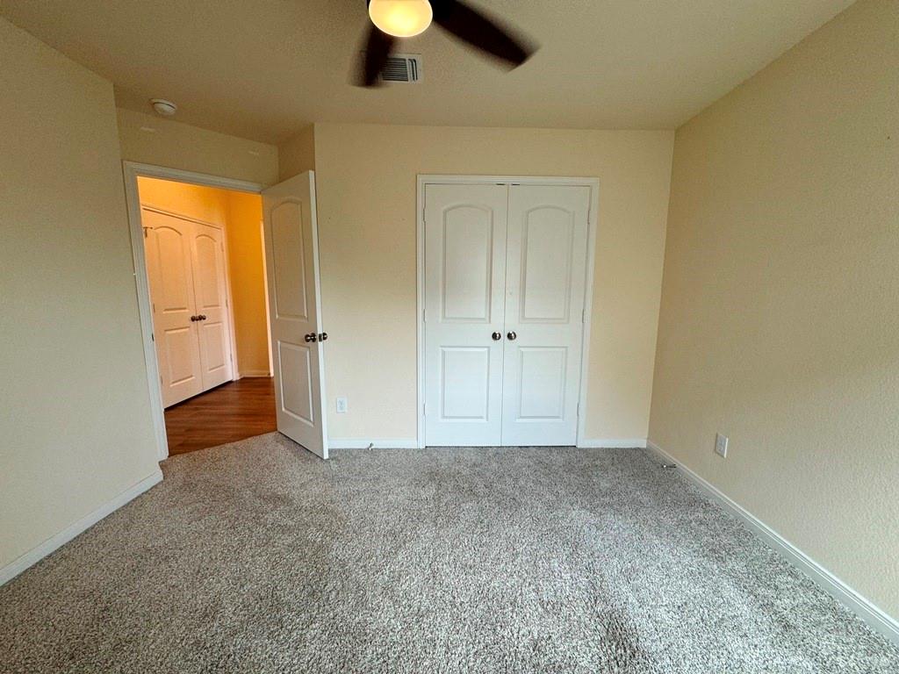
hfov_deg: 102.1
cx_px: 450
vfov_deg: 85.7
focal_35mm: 14
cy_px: 337
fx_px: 364
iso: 160
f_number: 2.2
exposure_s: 1/120
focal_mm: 2.22
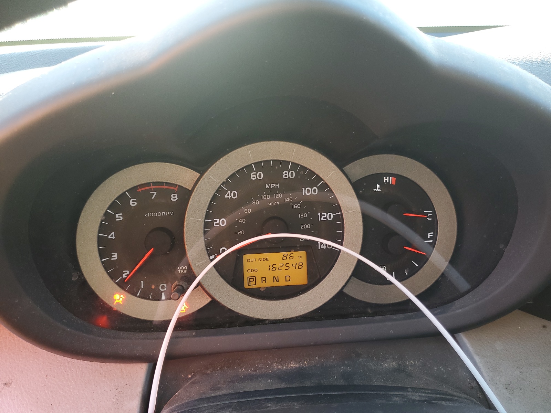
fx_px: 414
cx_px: 276
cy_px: 206
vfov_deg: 53.1
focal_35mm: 26
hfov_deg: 67.3
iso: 61
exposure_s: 1/60.2
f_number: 1.5
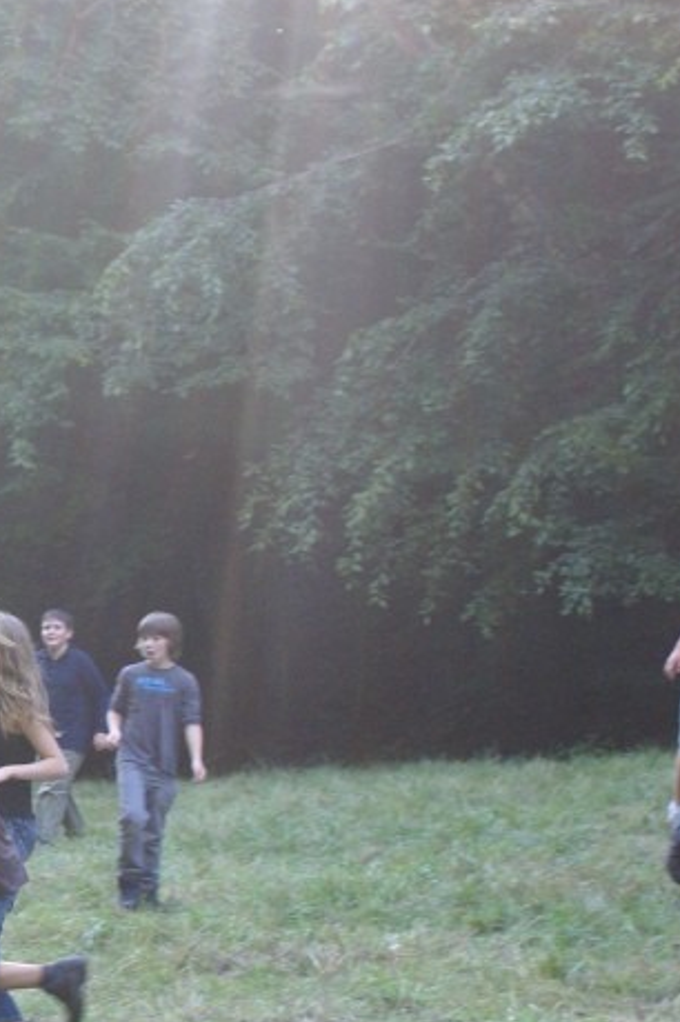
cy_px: 737
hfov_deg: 11.2
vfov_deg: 17.4
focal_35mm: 117
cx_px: -351
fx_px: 3323
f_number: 5.6
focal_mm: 35
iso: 640
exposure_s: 1/125
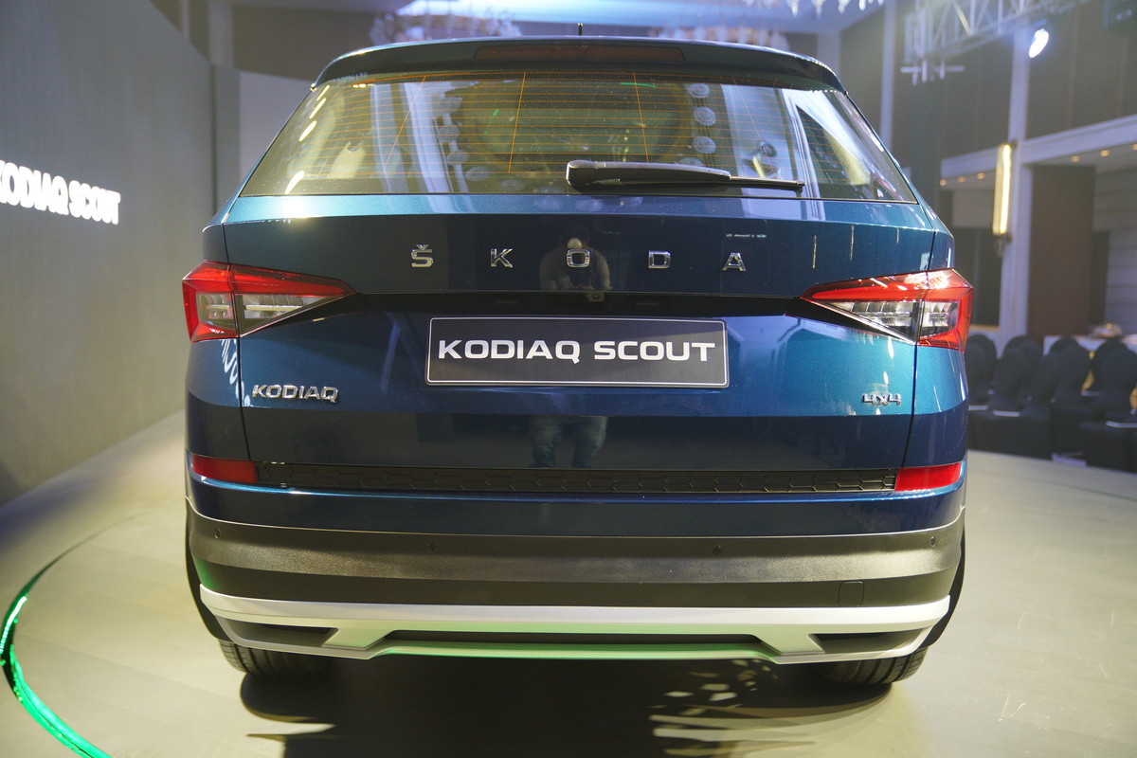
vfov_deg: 41.1
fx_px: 1011
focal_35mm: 32
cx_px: 568
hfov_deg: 58.7
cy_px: 379
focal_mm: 32
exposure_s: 1/100
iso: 1250
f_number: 2.8
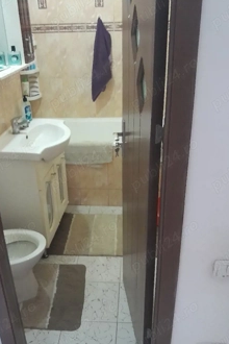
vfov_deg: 55.8
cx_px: 104
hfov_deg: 38.8
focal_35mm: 34
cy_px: 177
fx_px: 324
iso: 800
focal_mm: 4
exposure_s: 1/20
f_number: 1.8
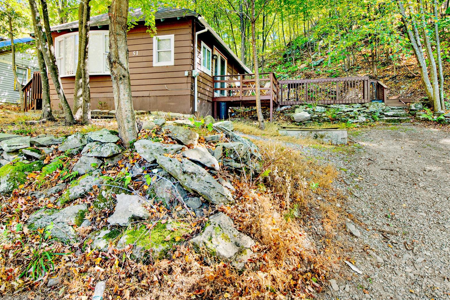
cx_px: 238
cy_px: 114
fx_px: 229
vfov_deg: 65.5
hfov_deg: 88.9
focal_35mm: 18
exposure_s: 1/13
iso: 100
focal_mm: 9.5
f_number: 8
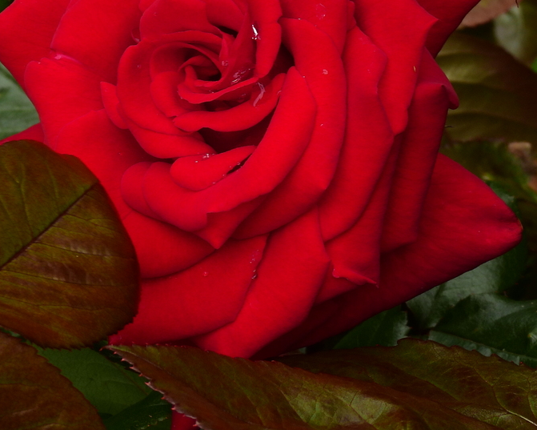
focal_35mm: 447
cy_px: 74
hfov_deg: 4.3
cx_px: 292
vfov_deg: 3.5
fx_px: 7105
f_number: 4.5
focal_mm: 42.8
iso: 100
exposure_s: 1/500
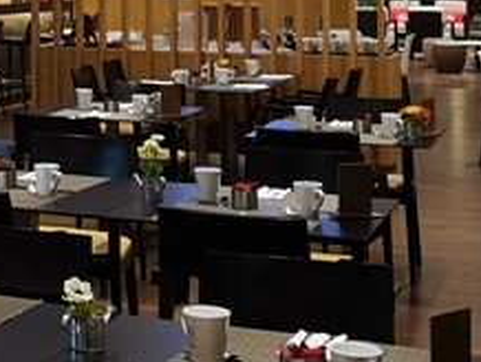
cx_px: -207
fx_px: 1377
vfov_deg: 14.5
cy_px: -64
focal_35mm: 99
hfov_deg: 18.0
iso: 320
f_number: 1.8
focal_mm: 3.95
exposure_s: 1/33.3
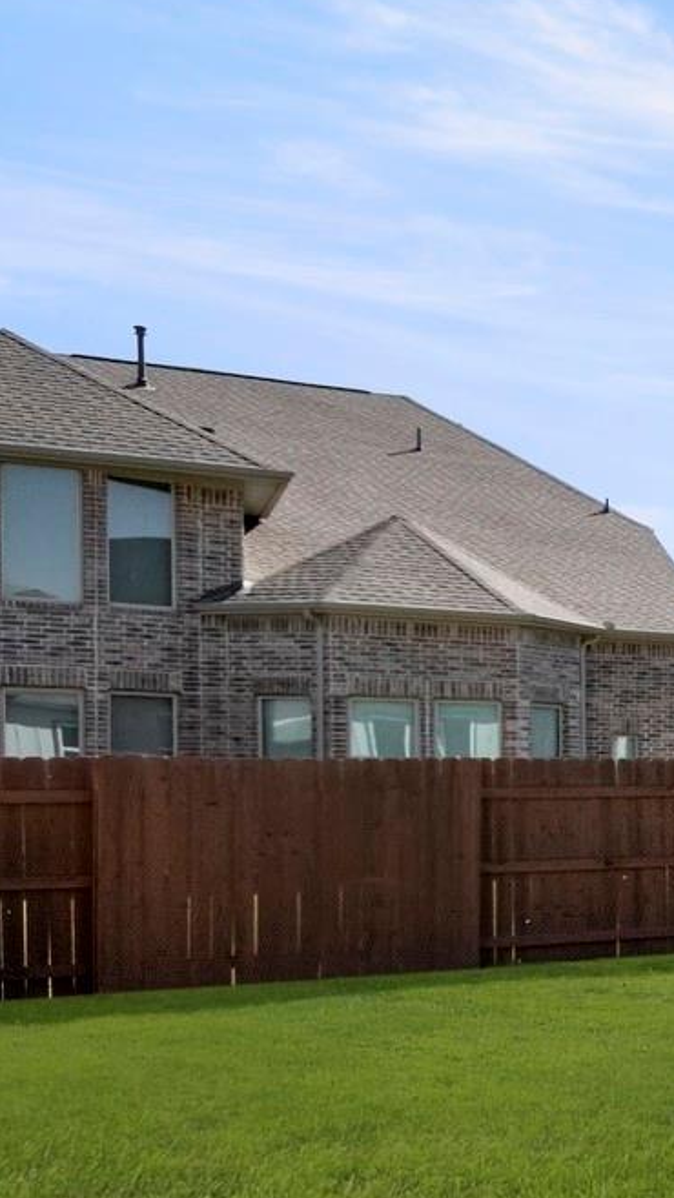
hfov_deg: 11.8
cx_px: 1300
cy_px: 812
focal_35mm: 93
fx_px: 2956
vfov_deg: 22.8
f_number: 8
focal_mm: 24
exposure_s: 1/2500
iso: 400
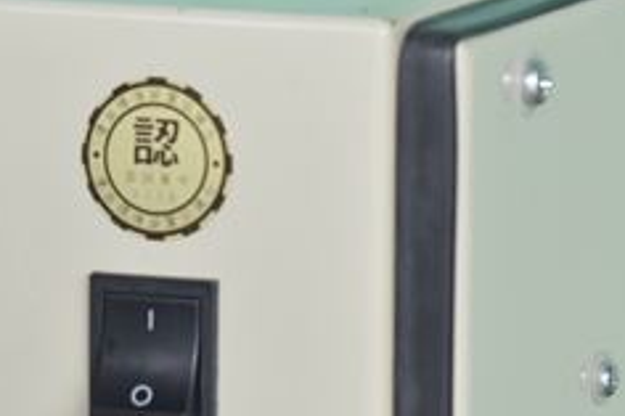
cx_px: 162
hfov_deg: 5.4
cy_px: 331
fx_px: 6627
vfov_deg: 3.6
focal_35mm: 382
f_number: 6.3
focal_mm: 120
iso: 1250
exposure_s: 1/320
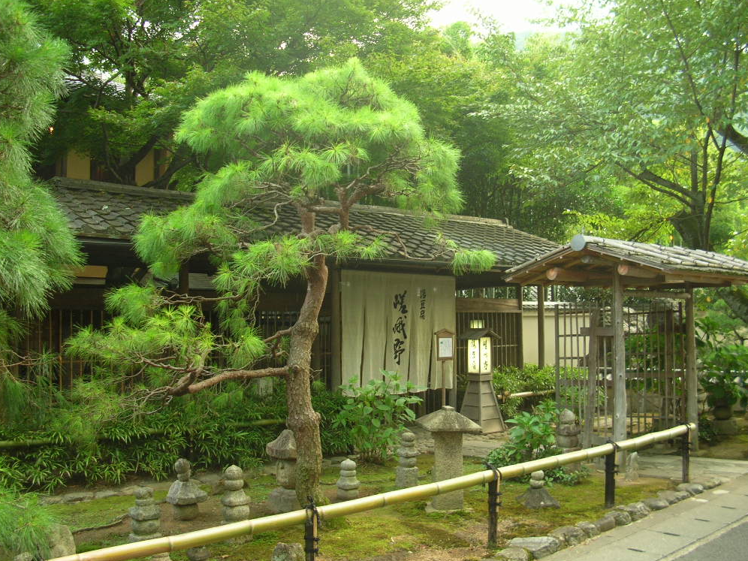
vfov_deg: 39.7
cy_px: 281
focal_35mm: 36
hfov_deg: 51.4
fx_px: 778
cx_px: 373
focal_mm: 5.8
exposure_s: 1/25.5
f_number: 2.8
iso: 50
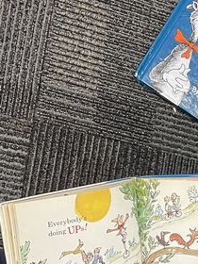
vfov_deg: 19.8
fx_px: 725
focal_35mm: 95
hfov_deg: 14.0
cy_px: 285
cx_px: 342
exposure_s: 1/60
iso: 160
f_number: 1.6
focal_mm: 4.2
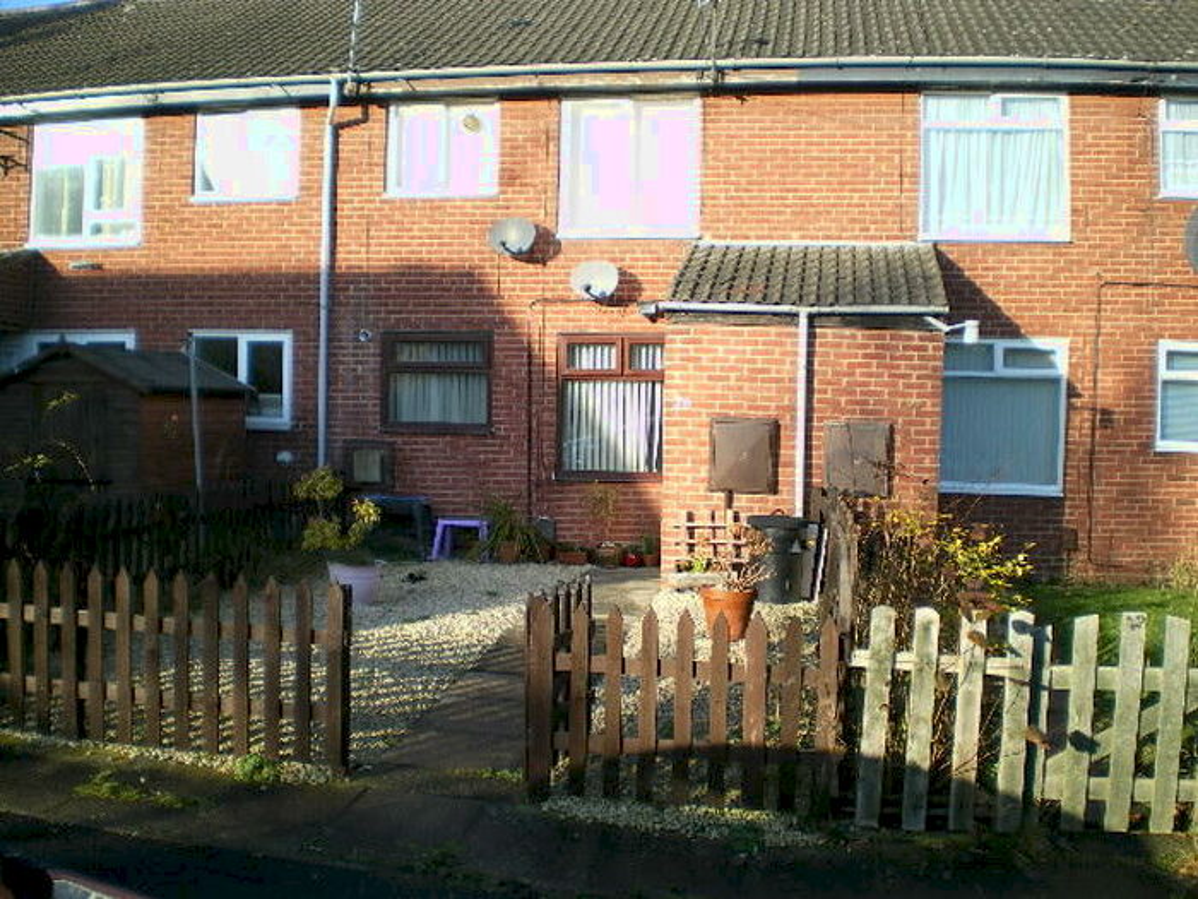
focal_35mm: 36
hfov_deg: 51.4
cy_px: 450
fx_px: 1246
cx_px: 599
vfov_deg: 39.7
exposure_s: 1/200
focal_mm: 6.3
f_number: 3.1
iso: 50
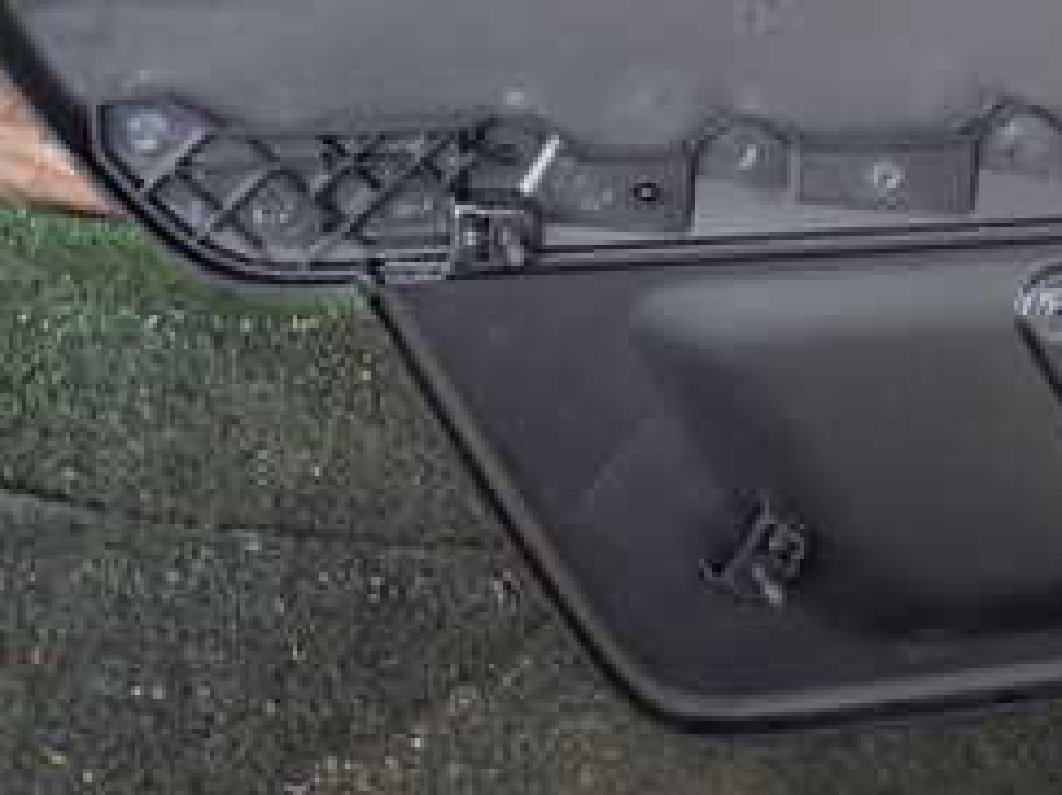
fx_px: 2269
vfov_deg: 18.8
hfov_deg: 26.0
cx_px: 822
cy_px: -170
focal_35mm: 74
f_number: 2.3
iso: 200
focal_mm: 5.4
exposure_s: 1/30
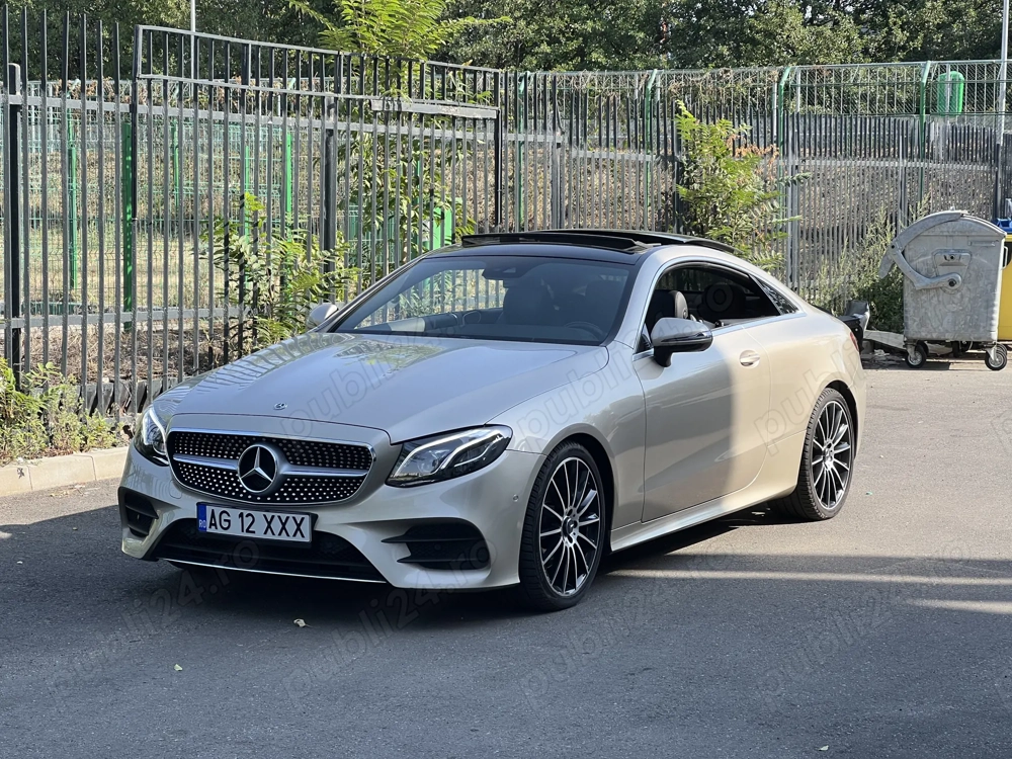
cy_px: 380
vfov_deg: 19.1
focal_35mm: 77
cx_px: 506
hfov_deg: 25.3
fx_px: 2251
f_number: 2.8
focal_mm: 9
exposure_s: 1/212
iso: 32
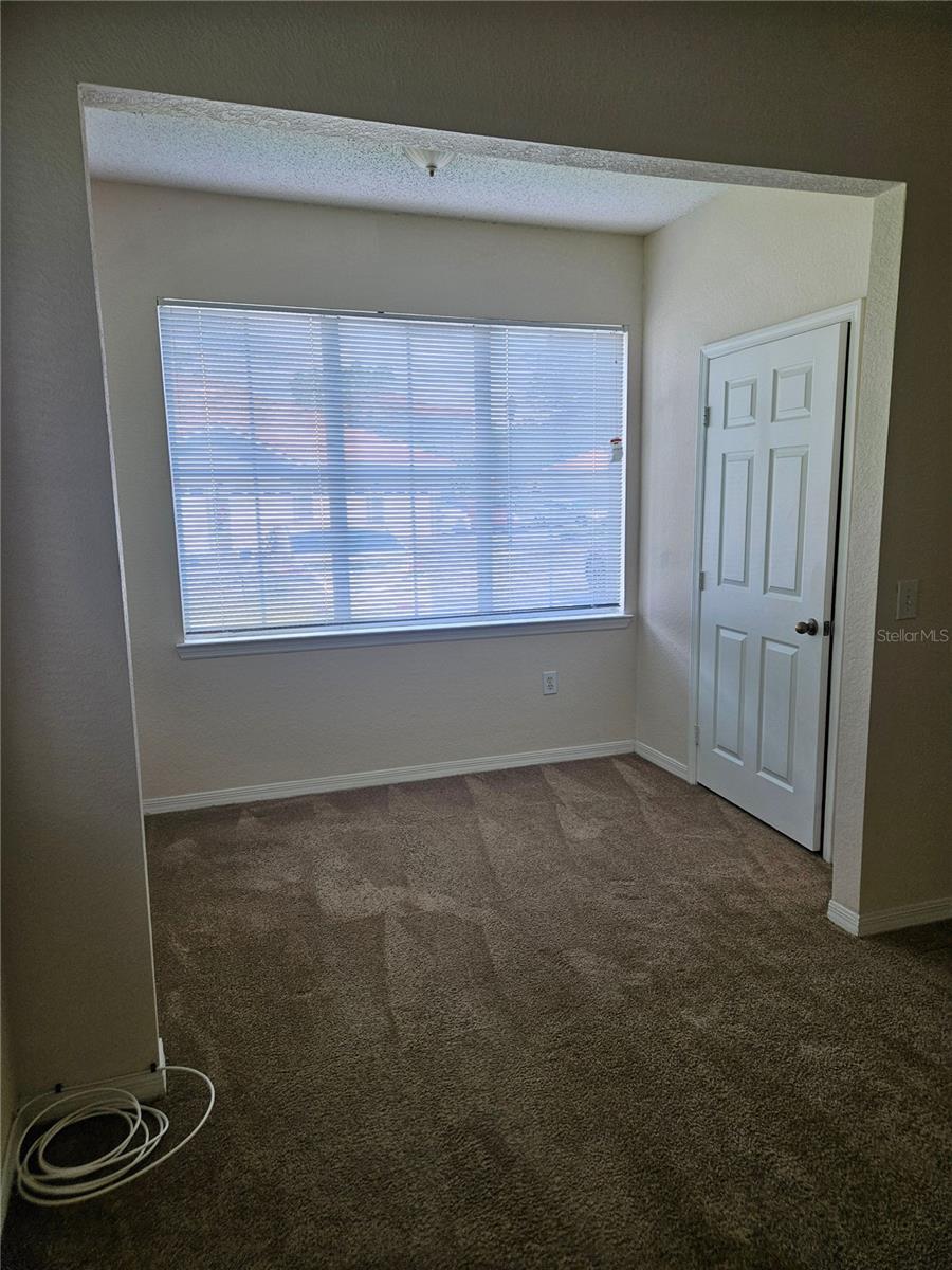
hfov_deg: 58.9
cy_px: 635
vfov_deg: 73.9
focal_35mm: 23
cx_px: 476
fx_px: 843
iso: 50
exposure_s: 1/120
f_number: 1.8
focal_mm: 5.4
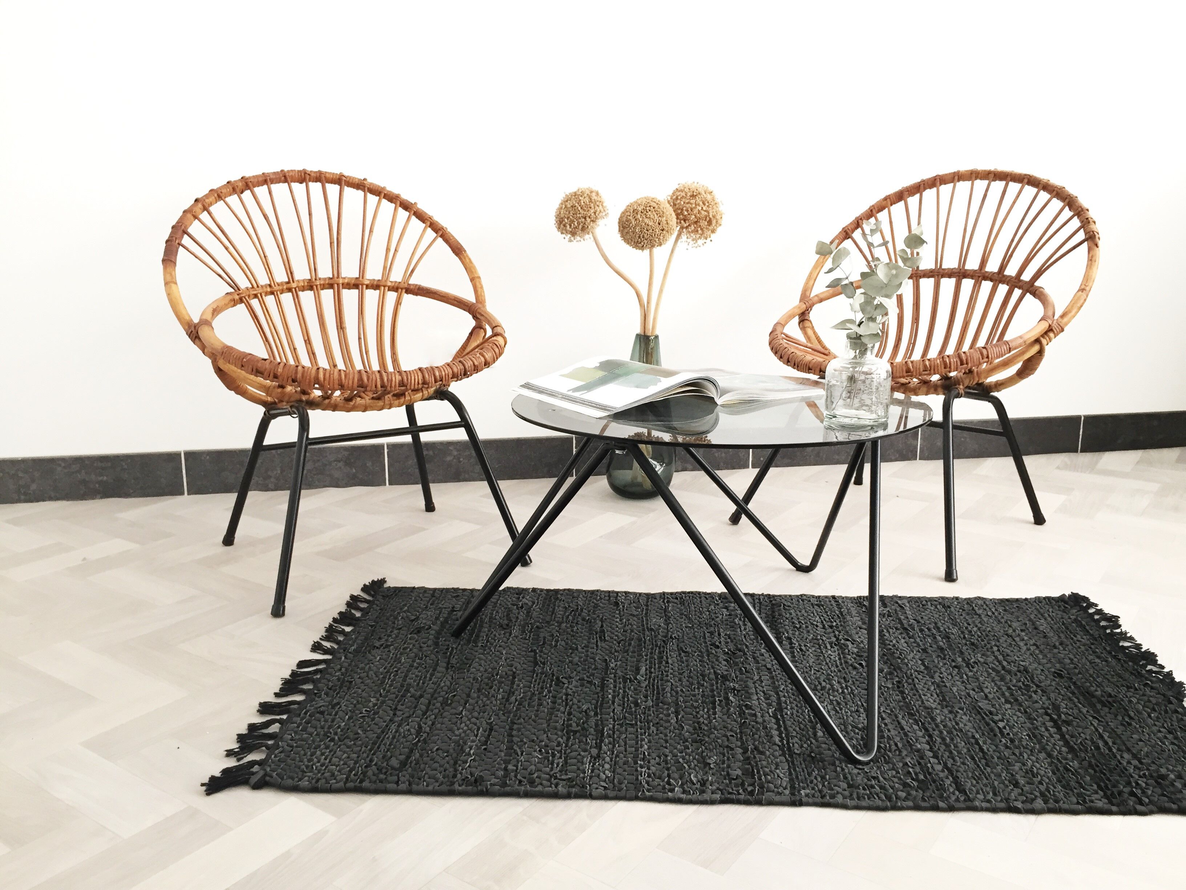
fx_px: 994
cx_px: 593
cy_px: 445
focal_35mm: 29
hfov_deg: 61.7
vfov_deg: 48.2
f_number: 2.2
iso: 64
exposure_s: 1/33
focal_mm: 4.15
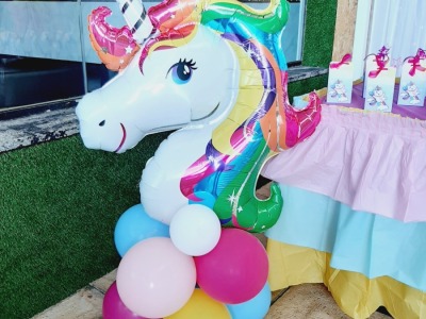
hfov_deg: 67.3
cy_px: 160
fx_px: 320
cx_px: 213
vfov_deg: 53.1
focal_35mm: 26
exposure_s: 1/127
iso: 40
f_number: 1.7
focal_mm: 3.93
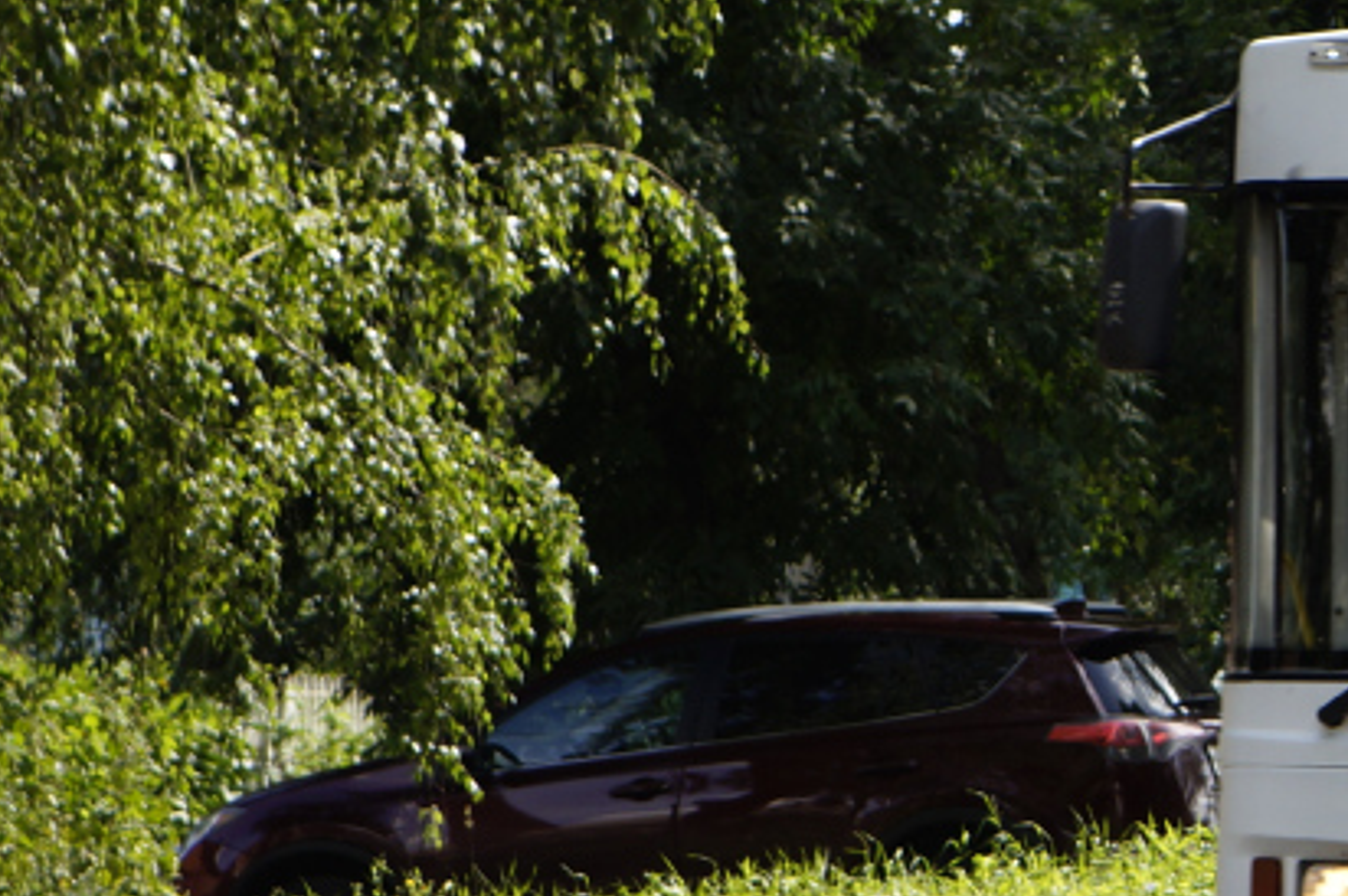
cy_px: 299
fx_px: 13266
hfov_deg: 5.8
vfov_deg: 3.9
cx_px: 1963
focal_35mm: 355
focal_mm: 75
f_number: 5
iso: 100
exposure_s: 1/160
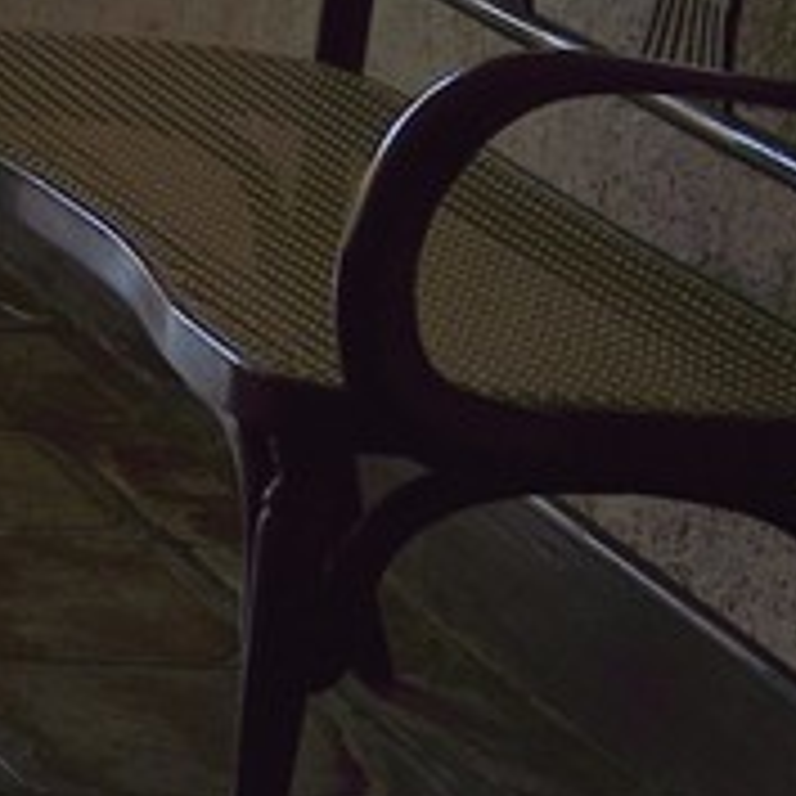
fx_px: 6400
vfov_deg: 6.9
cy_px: -814
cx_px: -2132
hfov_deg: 6.2
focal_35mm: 246
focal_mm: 32
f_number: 5.6
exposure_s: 1/80
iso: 250
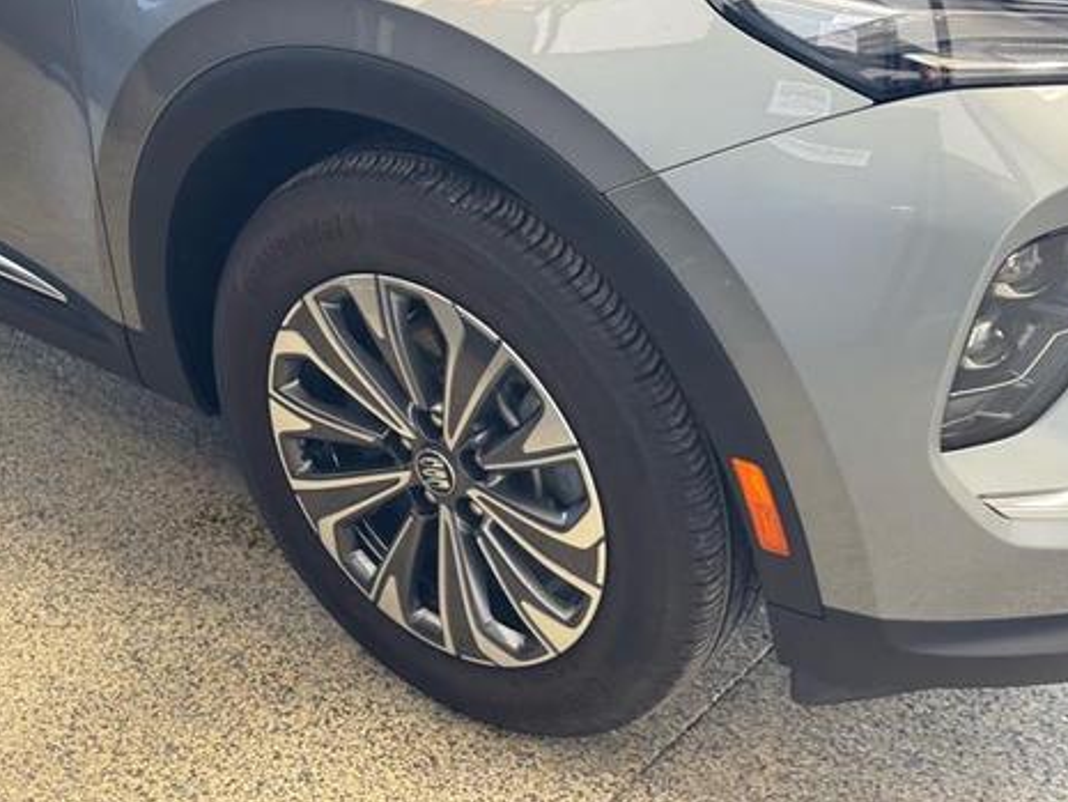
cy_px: 395
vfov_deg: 28.0
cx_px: 533
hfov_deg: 36.8
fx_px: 1605
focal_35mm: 52
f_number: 1.78
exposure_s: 1/60
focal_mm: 6.76
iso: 250
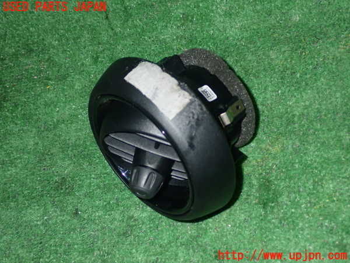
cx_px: 175
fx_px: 506
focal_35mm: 50
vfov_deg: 29.1
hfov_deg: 38.2
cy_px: 132
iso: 800
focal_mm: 9.01
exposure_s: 1/50
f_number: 9
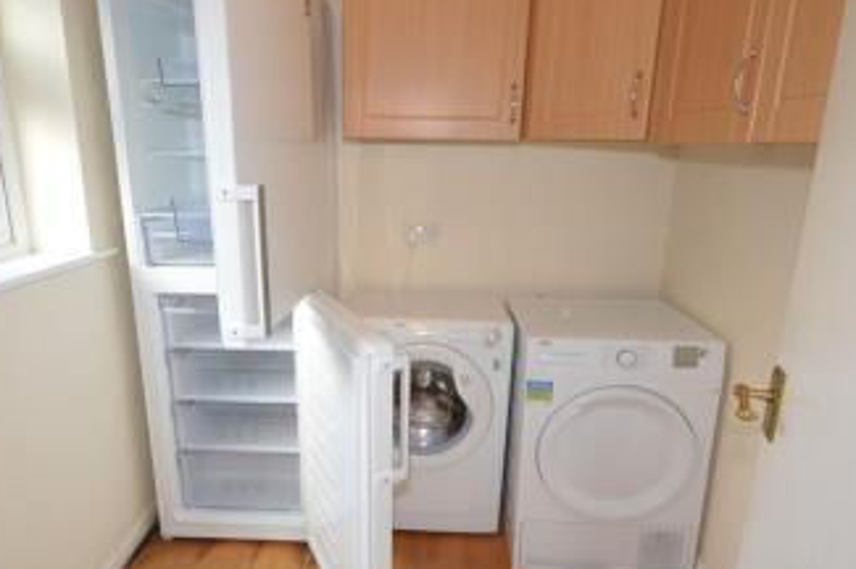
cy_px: 307
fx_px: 523
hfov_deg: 78.3
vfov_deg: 57.1
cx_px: 379
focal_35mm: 22
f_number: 4.5
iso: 400
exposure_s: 1/80
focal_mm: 10
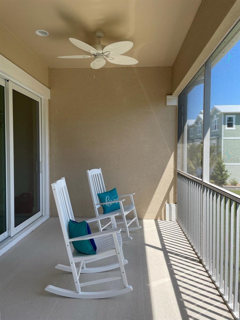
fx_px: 241
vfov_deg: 67.3
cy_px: 160
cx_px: 120
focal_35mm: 26
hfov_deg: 53.0
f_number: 1.6
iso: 32
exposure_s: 1/654
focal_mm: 4.2
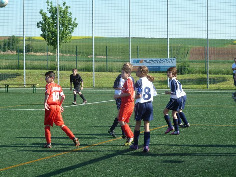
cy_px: 88
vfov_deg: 13.3
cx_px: 118
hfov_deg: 17.7
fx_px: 757
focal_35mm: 111
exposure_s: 1/400
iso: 125
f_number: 4.4
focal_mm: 18.2
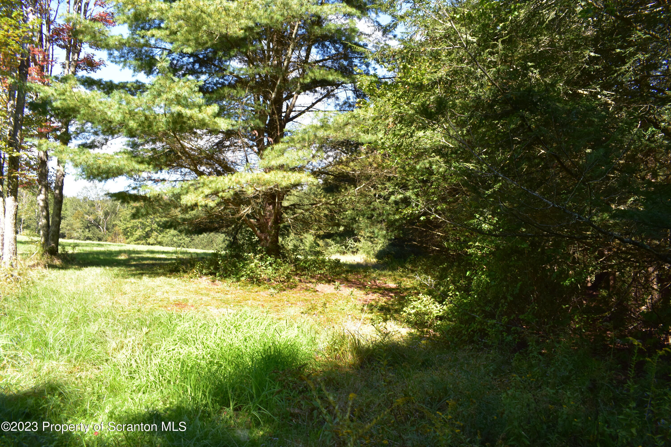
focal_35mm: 27
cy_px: 224
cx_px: 336
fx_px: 503
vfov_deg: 47.9
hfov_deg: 67.4
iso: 400
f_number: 9
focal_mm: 18
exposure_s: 1/160
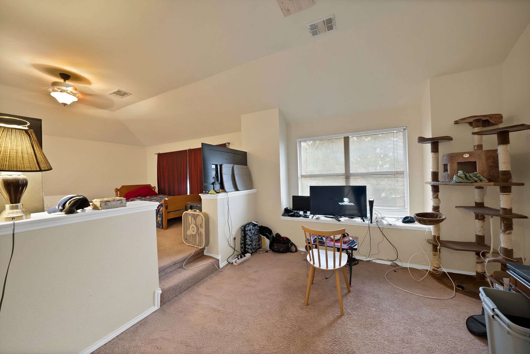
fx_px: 177
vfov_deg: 90.0
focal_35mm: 12
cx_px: 265
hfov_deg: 112.6
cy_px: 177
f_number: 9
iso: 640
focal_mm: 12
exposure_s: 2
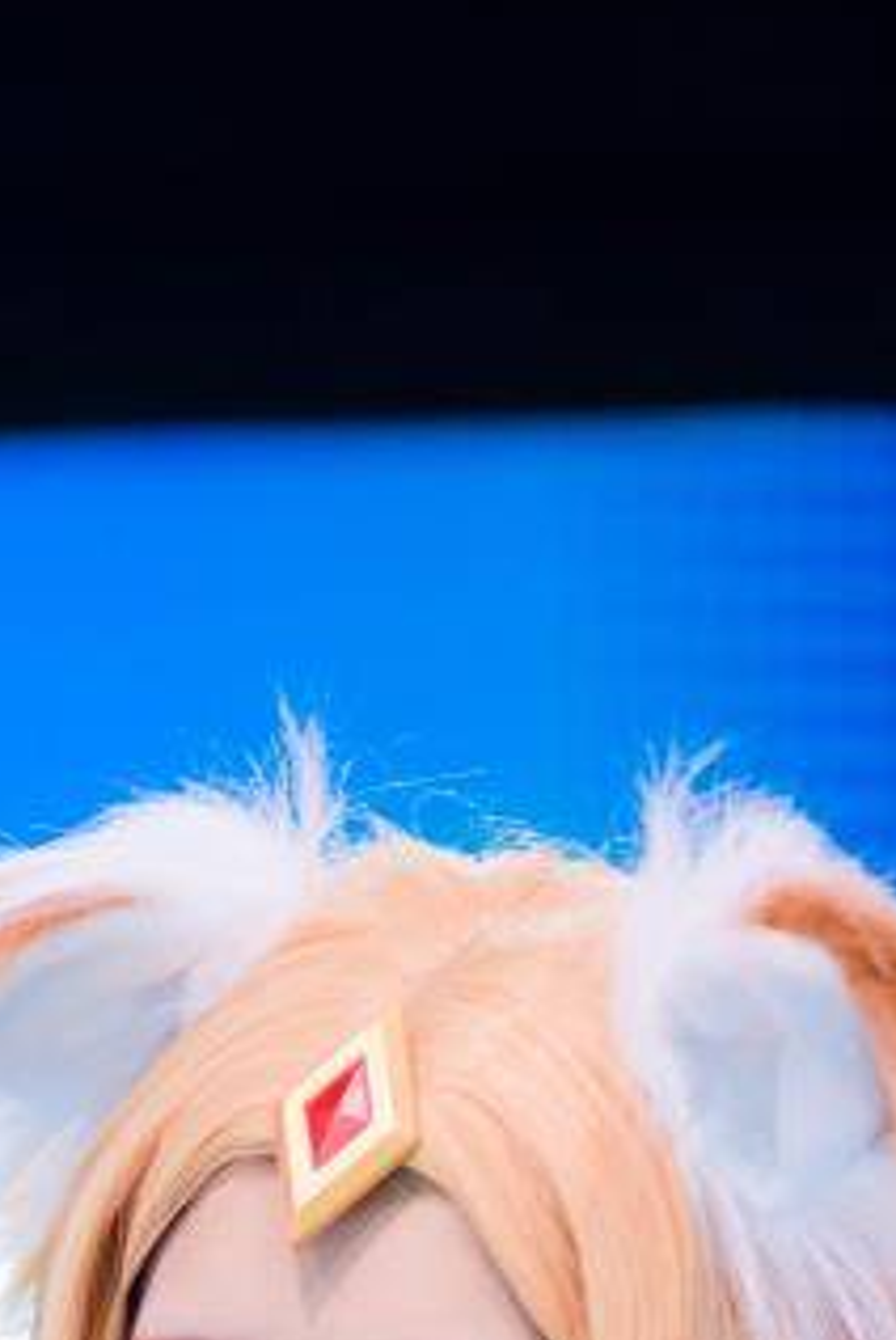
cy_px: 2283
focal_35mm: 208
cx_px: 266
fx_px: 7748
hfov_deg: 6.6
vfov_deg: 9.5
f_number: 1.8
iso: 1000
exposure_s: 1/320
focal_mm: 55
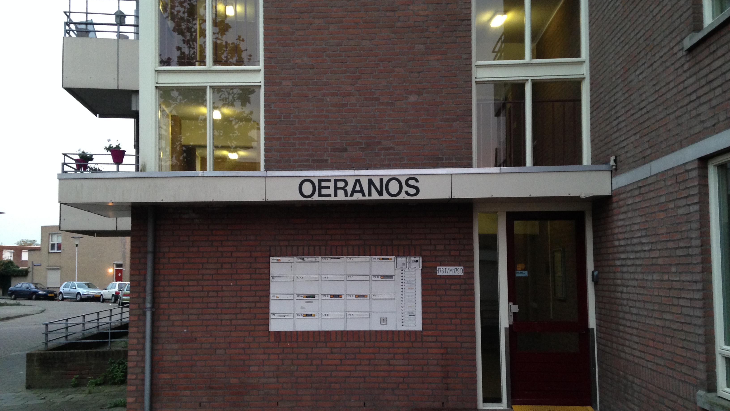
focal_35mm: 36
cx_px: 365
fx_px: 697
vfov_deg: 32.8
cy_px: 230
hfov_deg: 55.3
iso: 200
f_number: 2.4
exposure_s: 1/20
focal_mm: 4.12
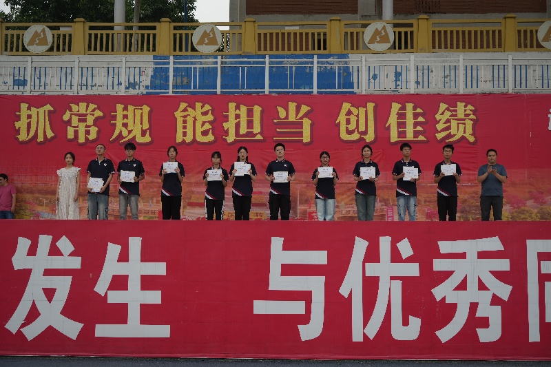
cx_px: 276
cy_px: 184
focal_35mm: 52
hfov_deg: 38.2
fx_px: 796
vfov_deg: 26.0
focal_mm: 52
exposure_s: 1/250
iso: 100
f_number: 4.5
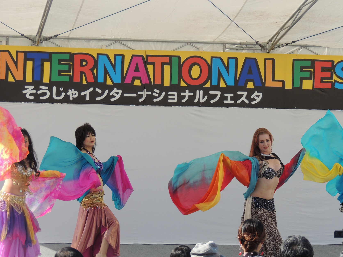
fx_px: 1605
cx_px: 195
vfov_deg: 9.2
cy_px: 138
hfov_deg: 12.2
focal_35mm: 162
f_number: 4.3
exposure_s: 1/400
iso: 100
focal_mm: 24
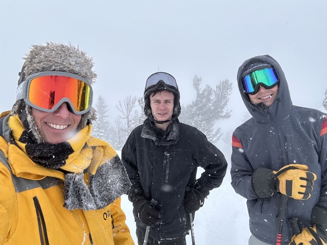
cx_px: 164
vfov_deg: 58.9
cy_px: 122
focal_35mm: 23
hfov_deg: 73.9
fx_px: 217
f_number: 1.9
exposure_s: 1/844
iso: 25
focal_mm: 2.69
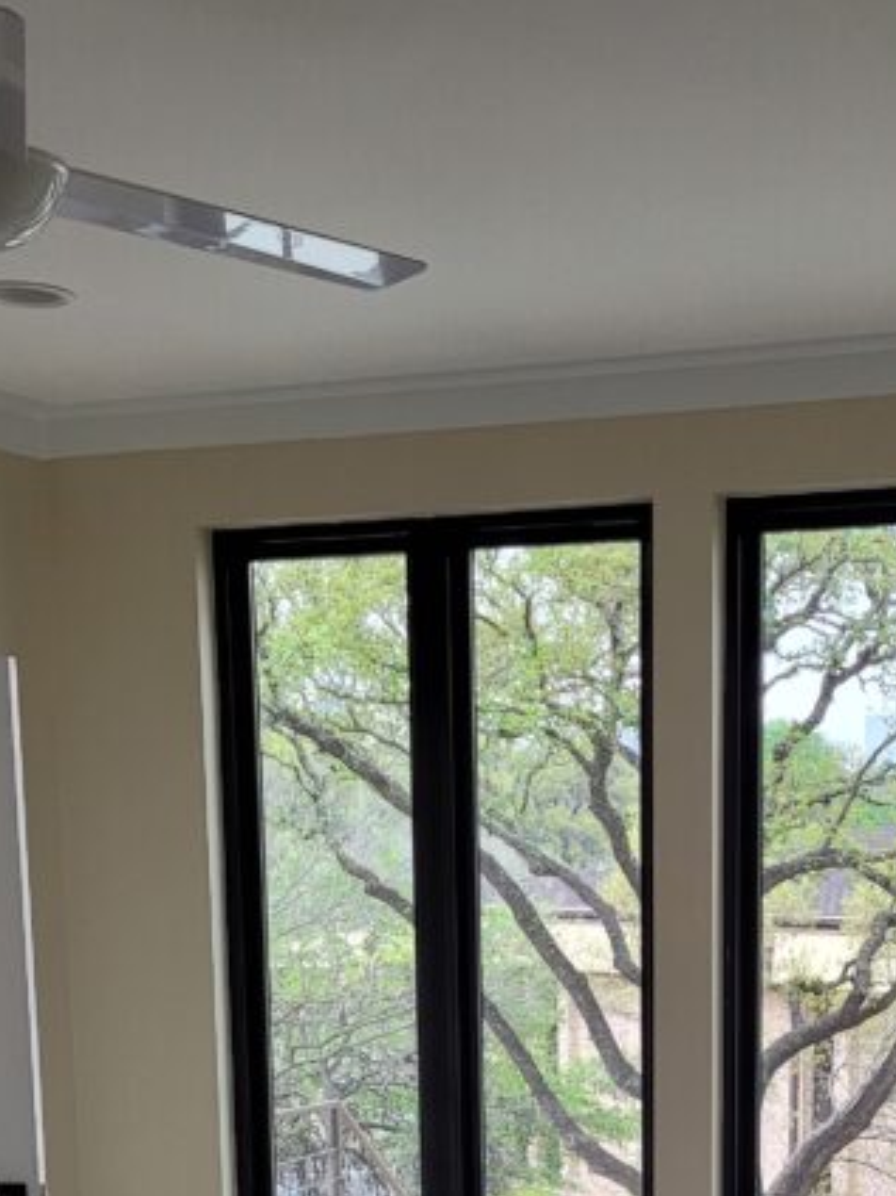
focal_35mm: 63
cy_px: 1213
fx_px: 2175
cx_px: 616
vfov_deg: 28.7
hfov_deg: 23.1
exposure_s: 1/119
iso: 160
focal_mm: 5.4
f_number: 1.8
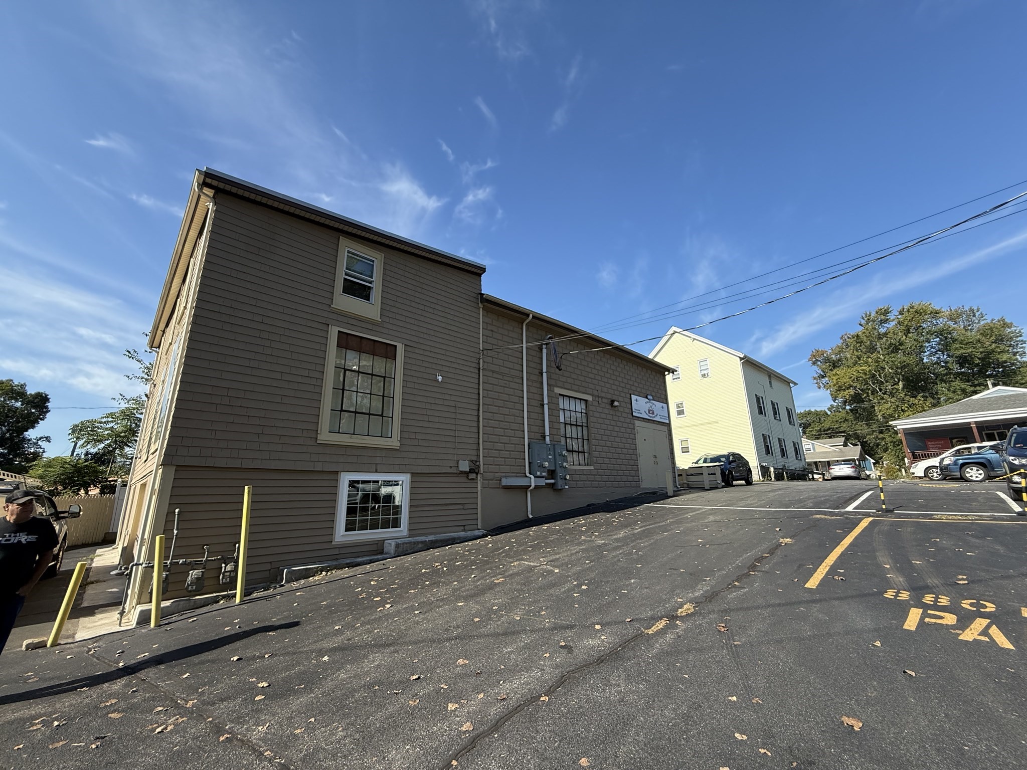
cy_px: 385
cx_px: 514
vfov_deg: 85.7
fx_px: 415
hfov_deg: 102.1
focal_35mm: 14
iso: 64
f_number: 2.2
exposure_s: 1/1285
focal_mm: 2.22
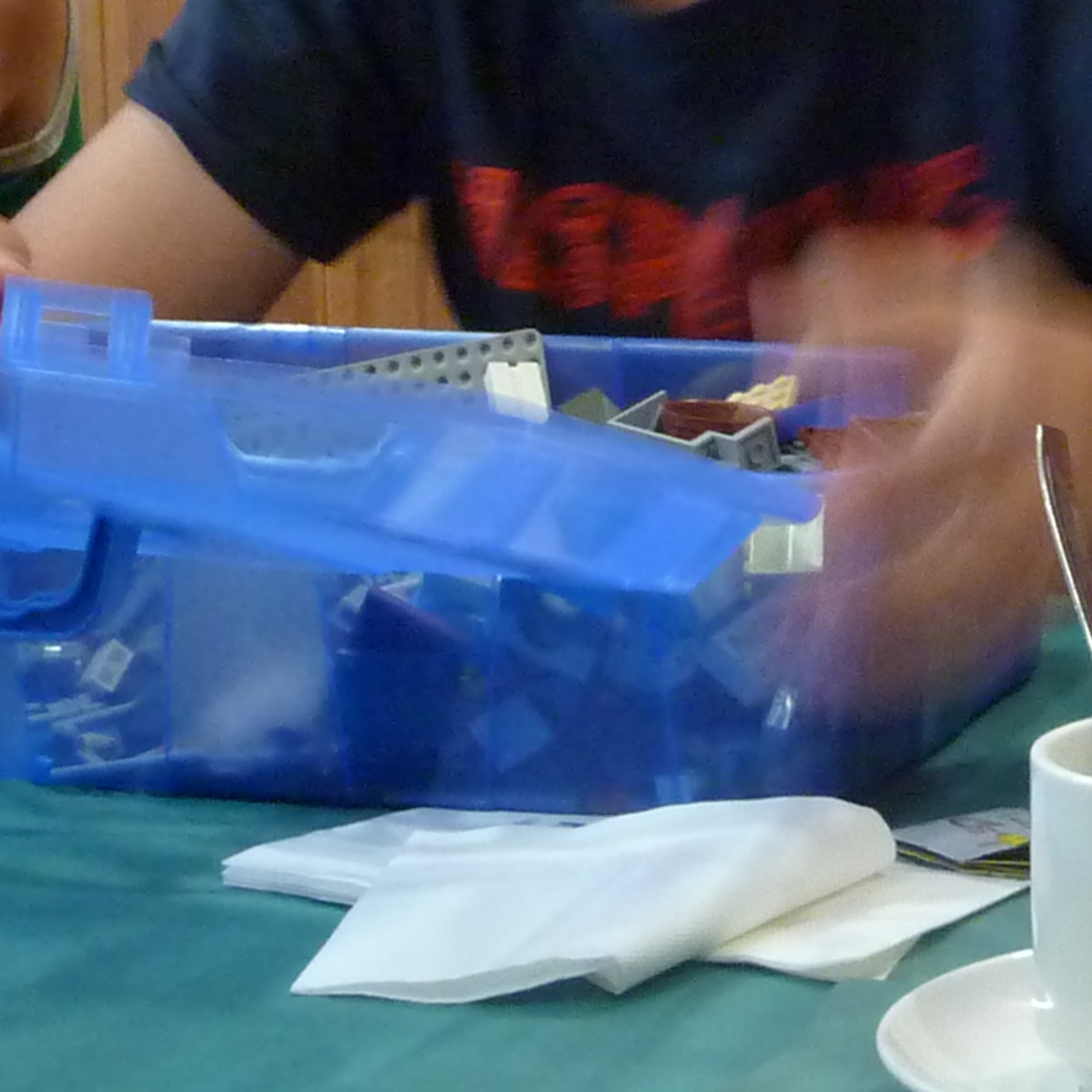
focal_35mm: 112
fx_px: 3997
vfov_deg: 15.5
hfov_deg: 15.3
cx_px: 1044
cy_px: 312
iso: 400
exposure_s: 1/8
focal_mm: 5
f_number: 3.4
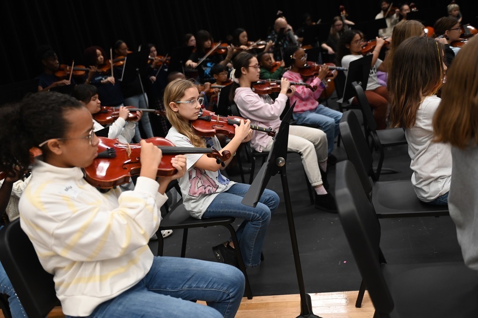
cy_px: 159
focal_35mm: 32
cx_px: 239
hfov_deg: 58.8
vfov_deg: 41.1
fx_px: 425
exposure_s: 1/250
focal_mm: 32
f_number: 2.8
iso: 2000
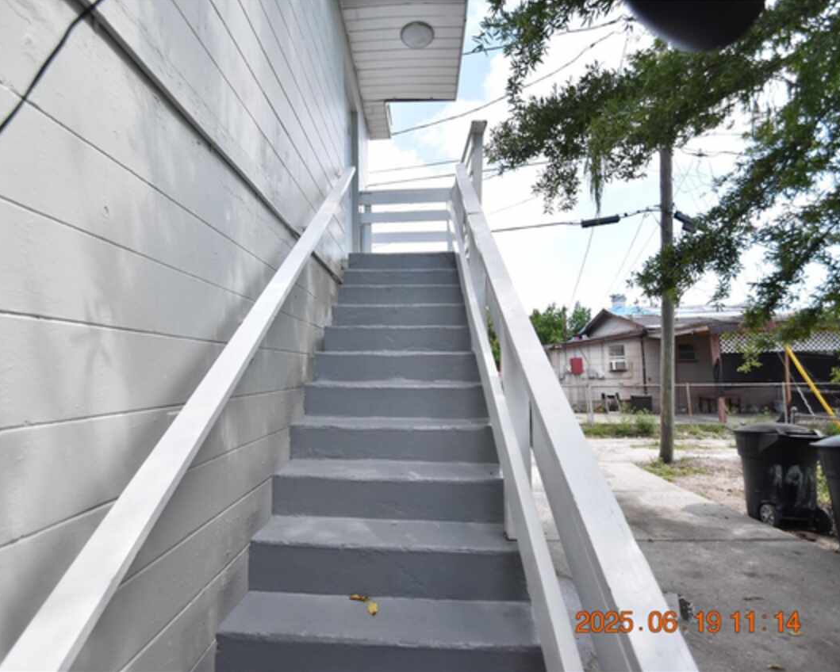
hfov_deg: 89.5
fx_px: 423
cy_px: 335
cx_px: 389
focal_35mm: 17
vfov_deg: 77.0
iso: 800
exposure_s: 1/2000
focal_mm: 10
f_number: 3.5
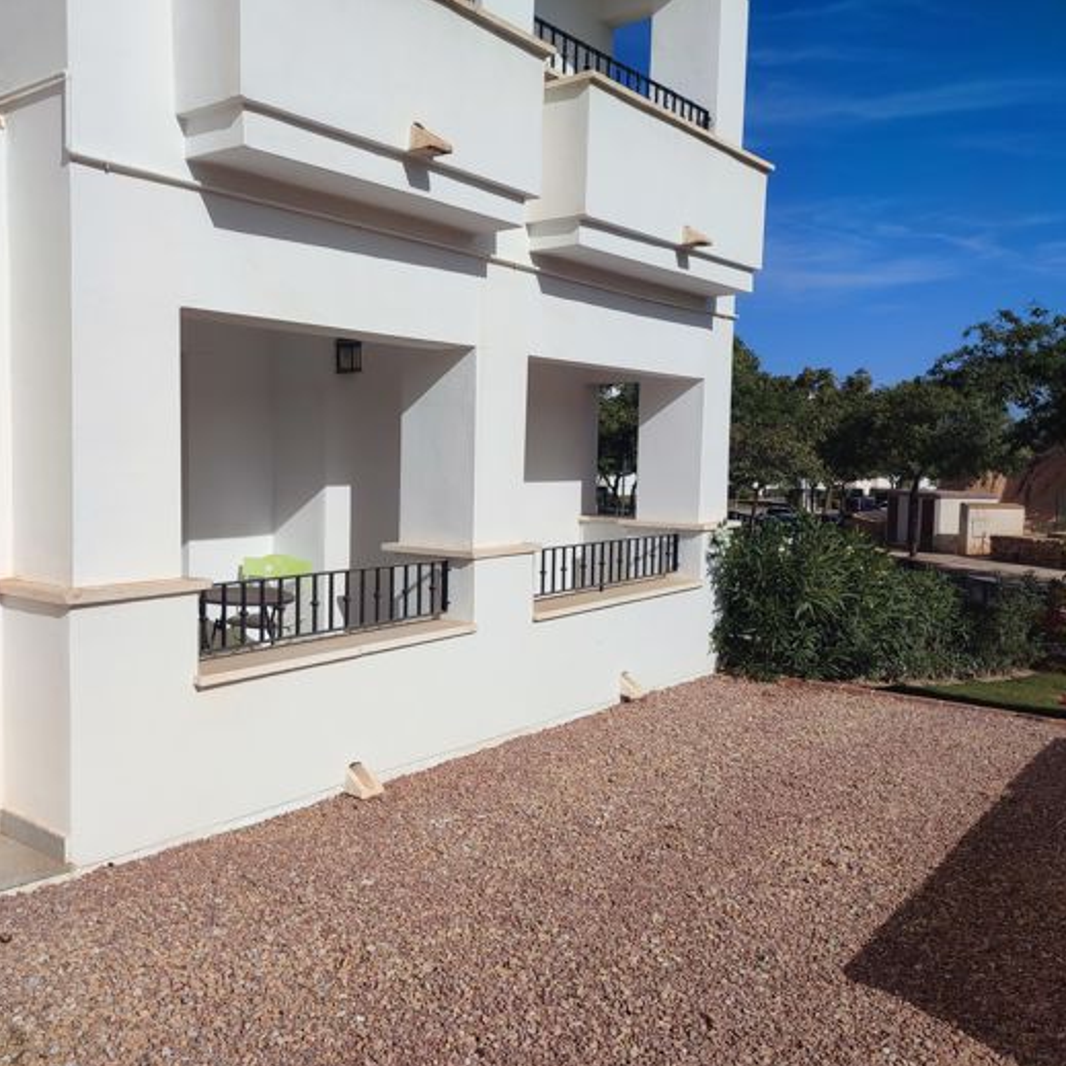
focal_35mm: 30
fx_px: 1045
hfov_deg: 52.9
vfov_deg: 54.0
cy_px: 538
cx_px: 346
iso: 50
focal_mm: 6.04
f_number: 1.9
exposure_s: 1/1556
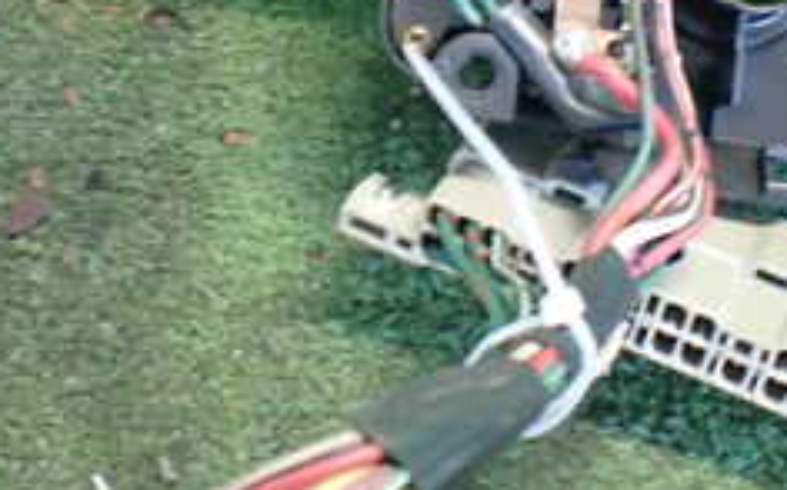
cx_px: 370
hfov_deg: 25.5
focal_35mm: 81
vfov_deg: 15.9
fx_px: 1736
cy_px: 87
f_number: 2.3
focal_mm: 5.4
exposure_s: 1/30
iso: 800
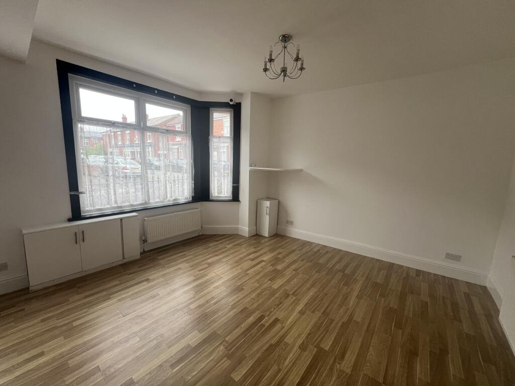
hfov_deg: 106.2
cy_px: 193
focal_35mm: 13
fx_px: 193
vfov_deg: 89.9
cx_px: 258
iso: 80
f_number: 1.8
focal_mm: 1.57
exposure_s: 1/99
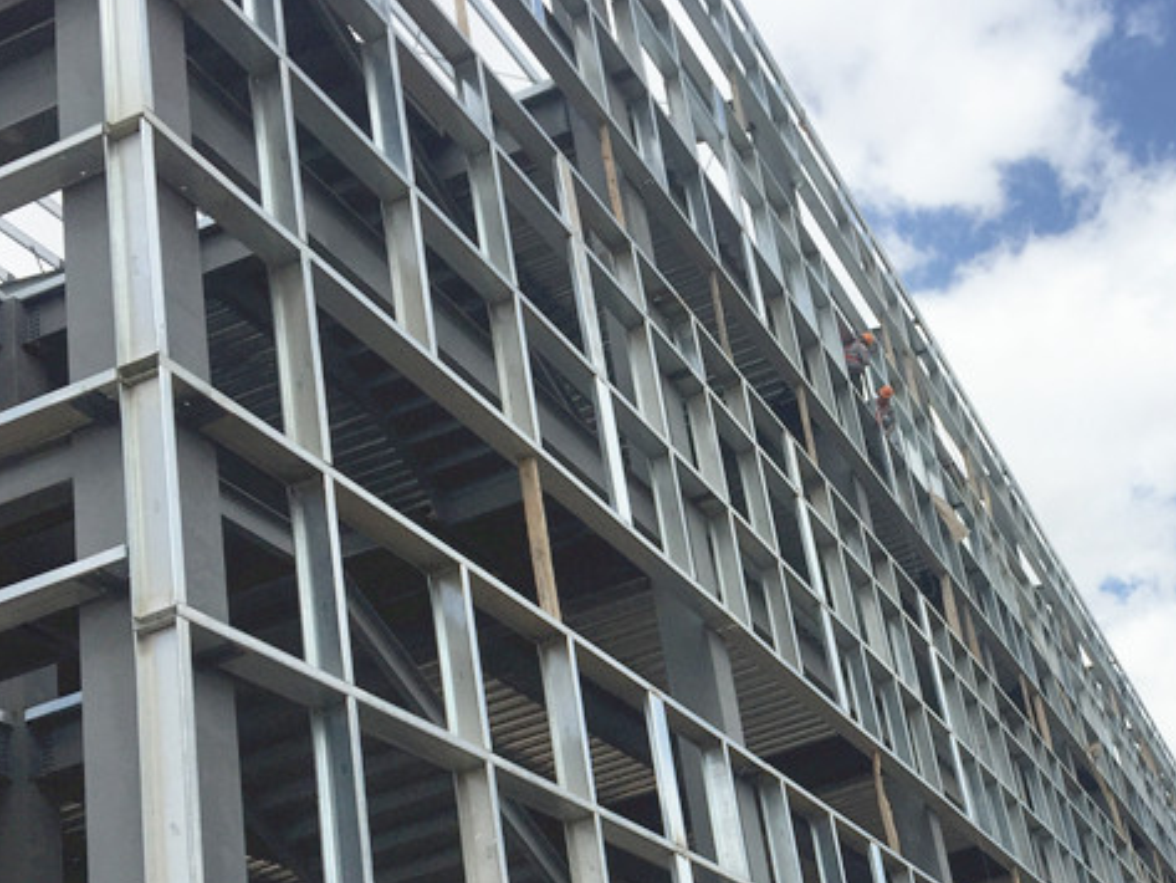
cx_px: 875
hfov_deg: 38.0
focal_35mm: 49
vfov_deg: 29.1
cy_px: 687
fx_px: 1665
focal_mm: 4.15
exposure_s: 1/3300
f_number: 2.2
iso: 32
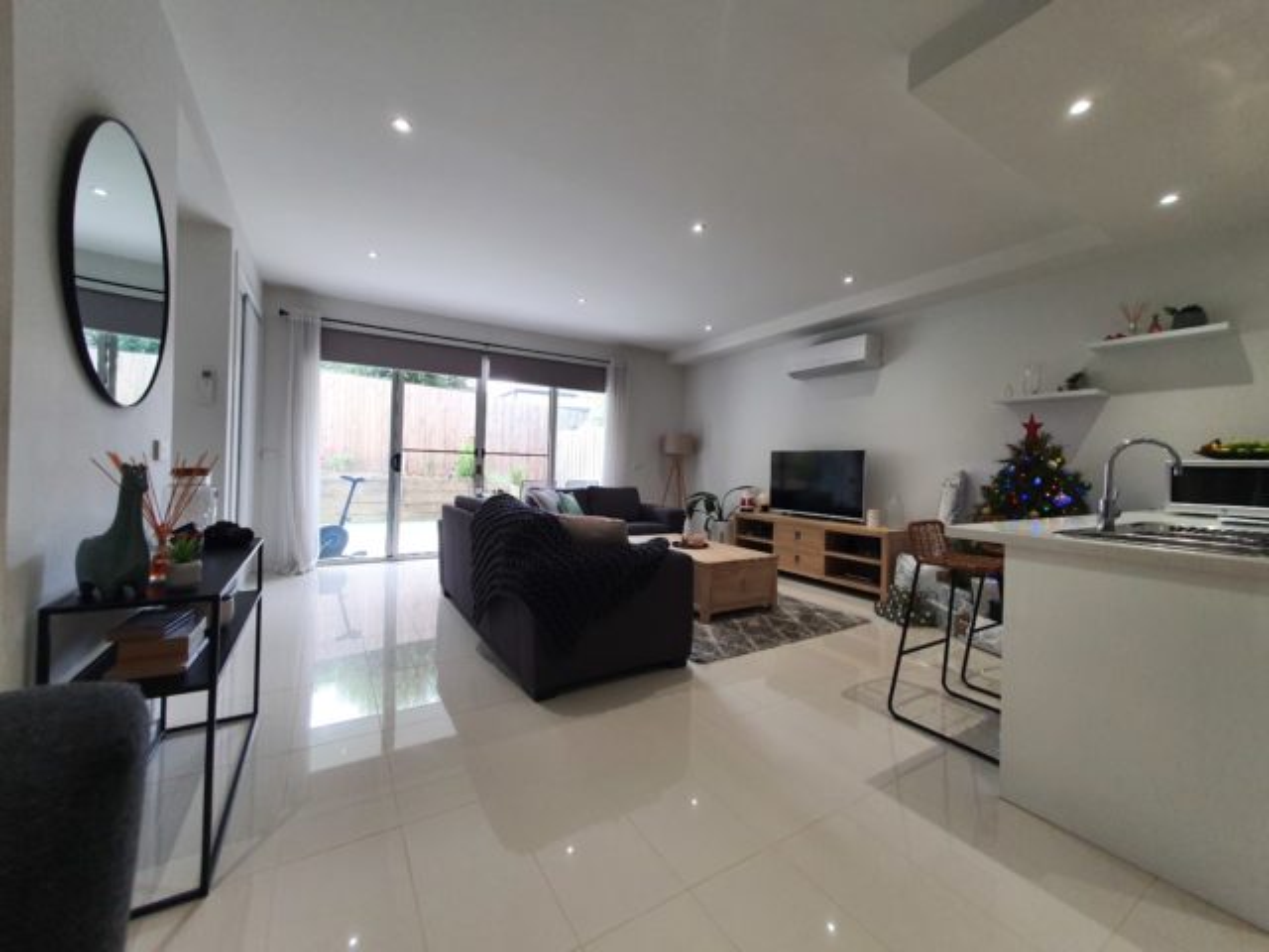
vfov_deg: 89.9
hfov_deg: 106.2
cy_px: 476
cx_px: 634
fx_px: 477
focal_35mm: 13
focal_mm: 1.8
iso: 64
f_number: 2.2
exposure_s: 1/50
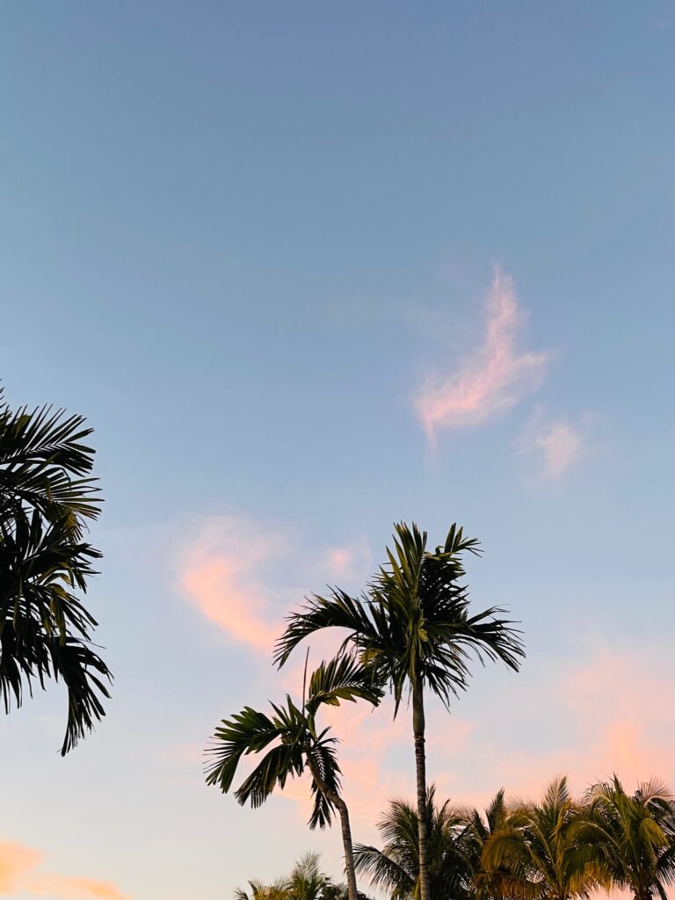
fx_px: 676
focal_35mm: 26
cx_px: 338
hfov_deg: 53.1
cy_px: 450
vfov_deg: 67.3
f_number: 1.6
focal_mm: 5.1
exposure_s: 1/100
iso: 125
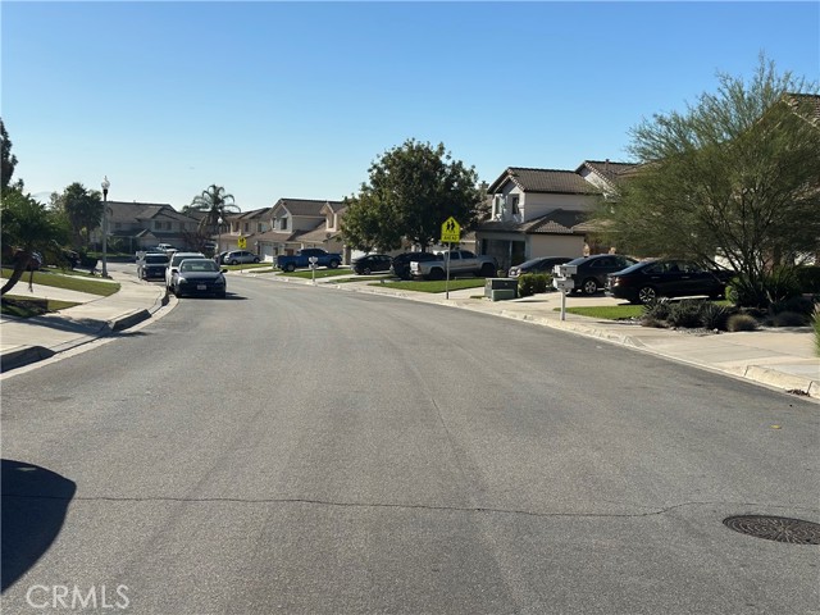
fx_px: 1137
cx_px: 410
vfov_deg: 30.3
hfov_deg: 39.7
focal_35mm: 48
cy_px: 308
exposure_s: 1/10870
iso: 100
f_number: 1.78
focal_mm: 6.86
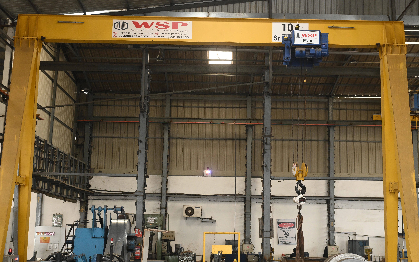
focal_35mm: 56
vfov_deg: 23.1
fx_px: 639
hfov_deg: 36.3
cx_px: 214
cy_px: 122
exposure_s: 1/80
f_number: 6.3
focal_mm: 50
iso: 1600
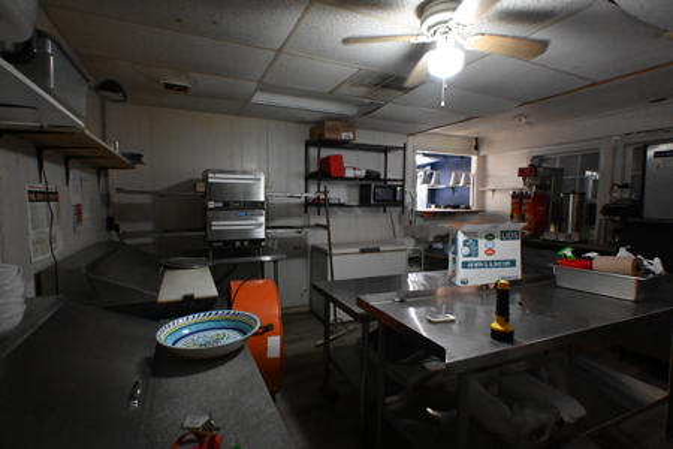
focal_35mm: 18
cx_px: 336
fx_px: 336
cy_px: 224
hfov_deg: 90.0
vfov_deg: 67.4
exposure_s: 1/60
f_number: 3.5
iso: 5600
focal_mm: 12
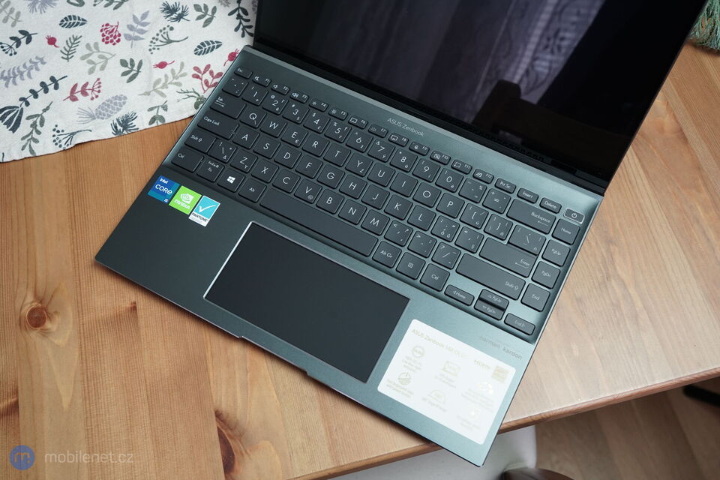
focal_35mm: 33
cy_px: 240
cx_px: 360
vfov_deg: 40.0
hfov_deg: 57.2
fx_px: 660
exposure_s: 1/125
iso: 2500
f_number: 7.1
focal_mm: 33
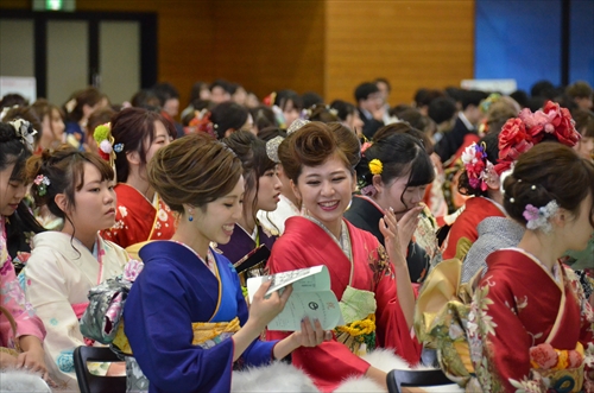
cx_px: 297
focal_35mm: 218
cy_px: 196
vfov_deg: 6.3
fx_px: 3581
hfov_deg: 9.5
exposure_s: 1/250
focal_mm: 145
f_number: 5.6
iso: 3200
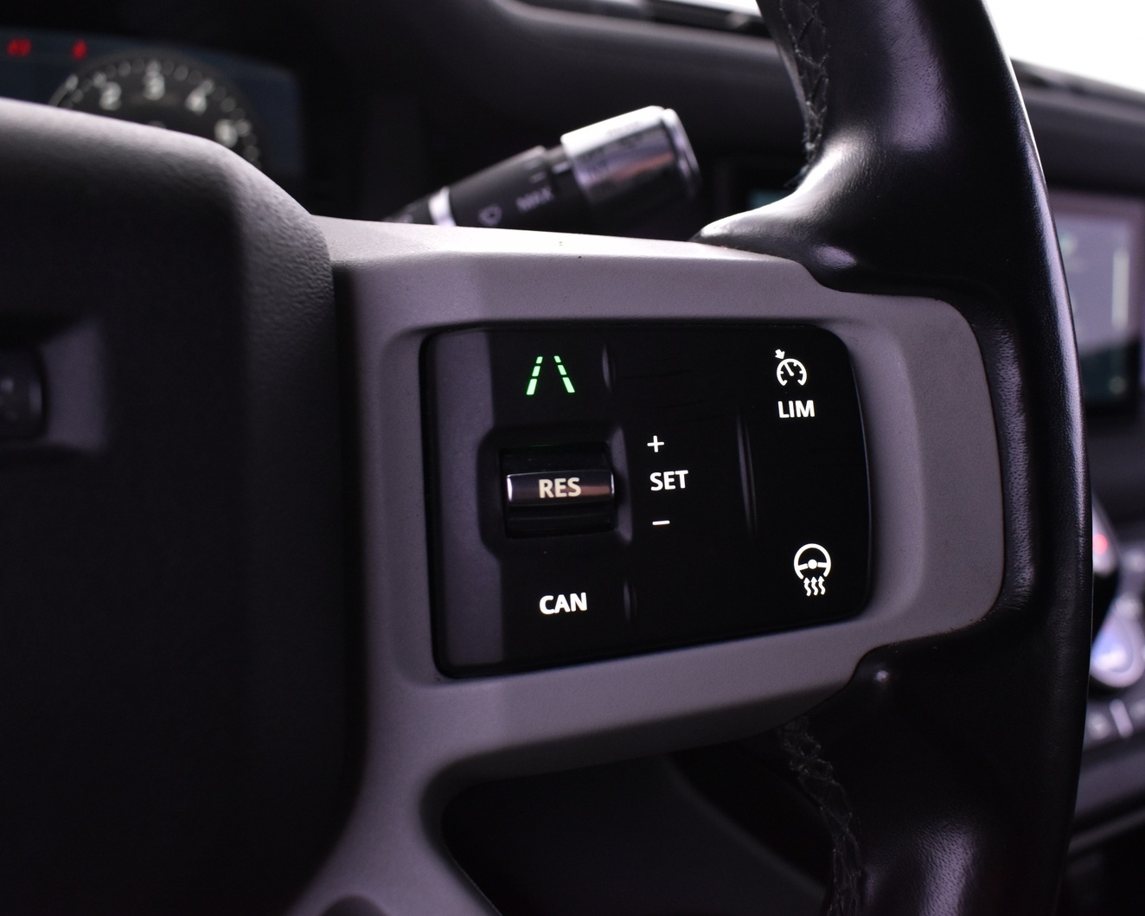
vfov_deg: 47.1
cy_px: 460
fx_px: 1050
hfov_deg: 57.1
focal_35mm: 31
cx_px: 617
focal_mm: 18
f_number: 5
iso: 1250
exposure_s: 1/13
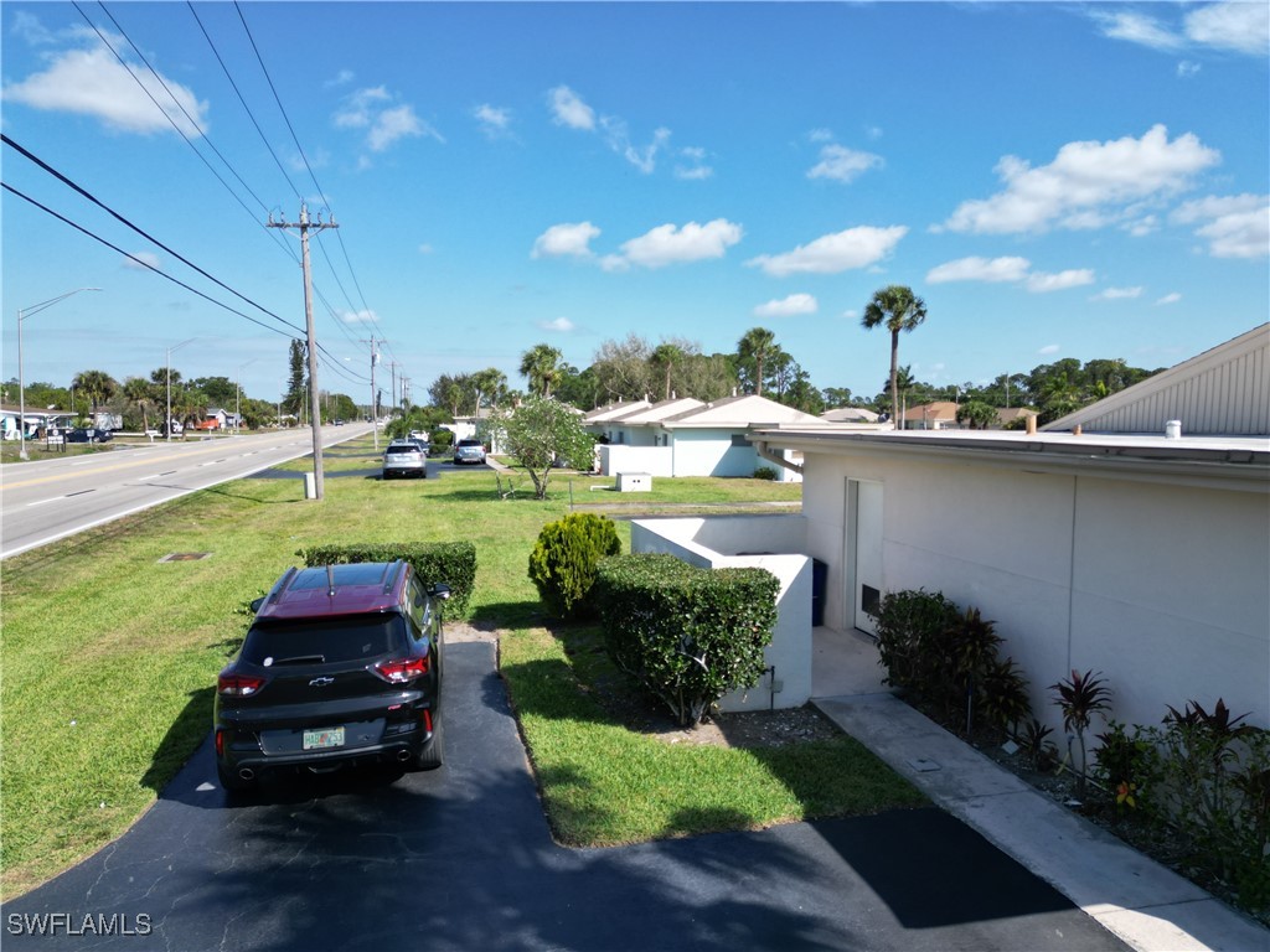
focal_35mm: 24
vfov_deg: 56.8
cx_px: 635
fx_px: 881
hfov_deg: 71.6
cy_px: 476
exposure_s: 1/2500
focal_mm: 6.72
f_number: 1.7
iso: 120
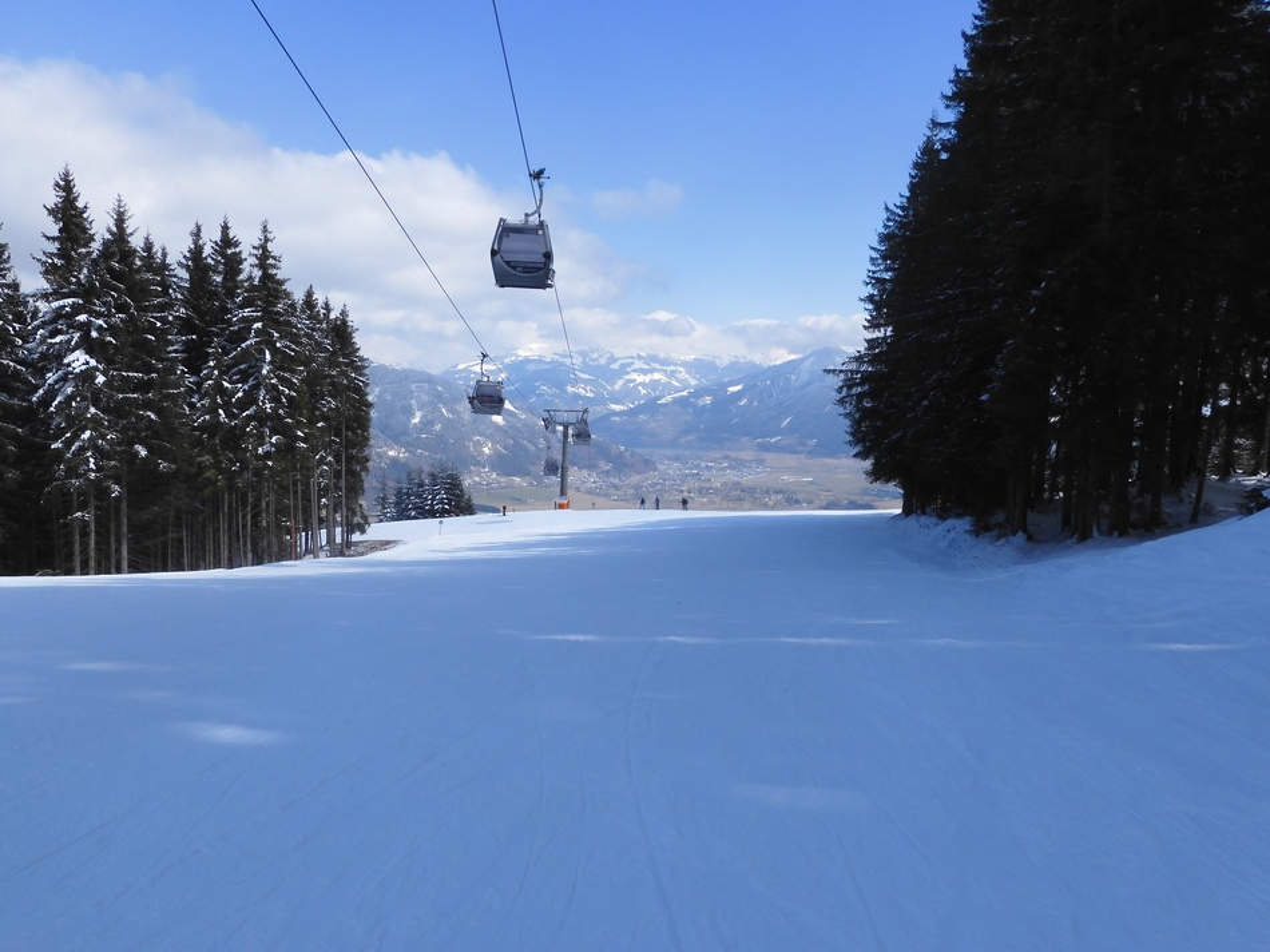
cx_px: 635
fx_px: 880
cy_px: 476
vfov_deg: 56.8
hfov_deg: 71.6
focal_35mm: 24
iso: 100
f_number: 3.4
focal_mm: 4.3
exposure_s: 1/1600
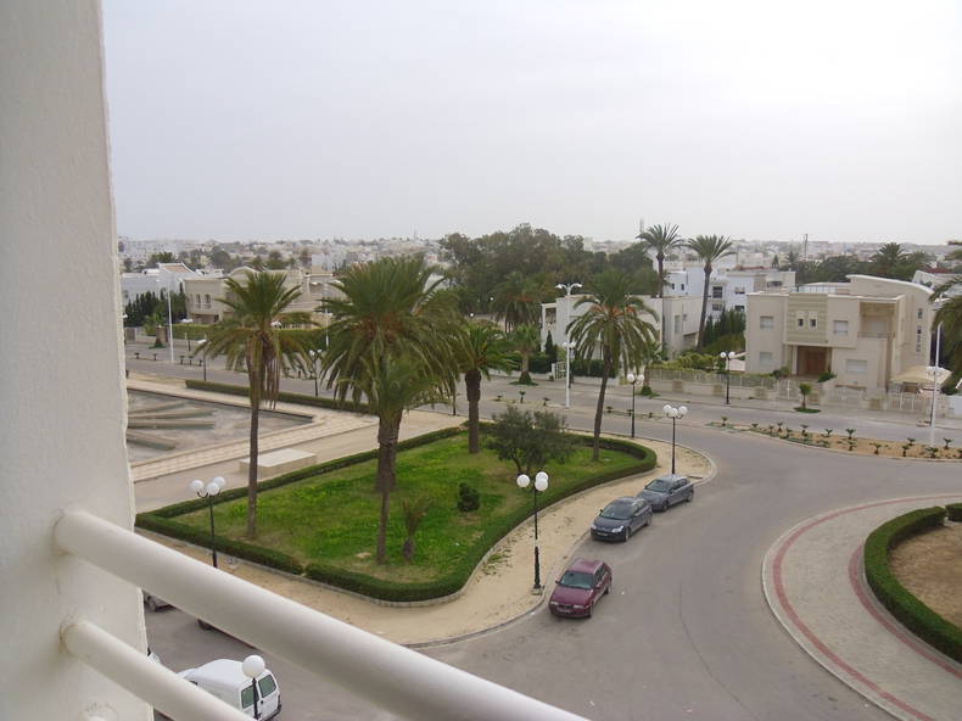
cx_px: 481
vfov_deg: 45.4
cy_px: 360
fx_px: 861
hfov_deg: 58.4
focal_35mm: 31
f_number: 3.3
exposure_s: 1/861
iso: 80
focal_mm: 5.6
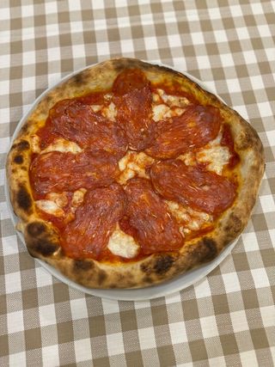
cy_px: 184
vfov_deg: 71.6
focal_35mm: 24
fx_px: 254
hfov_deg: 56.8
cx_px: 138
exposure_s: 1/50
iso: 320
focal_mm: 6.86
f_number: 1.78
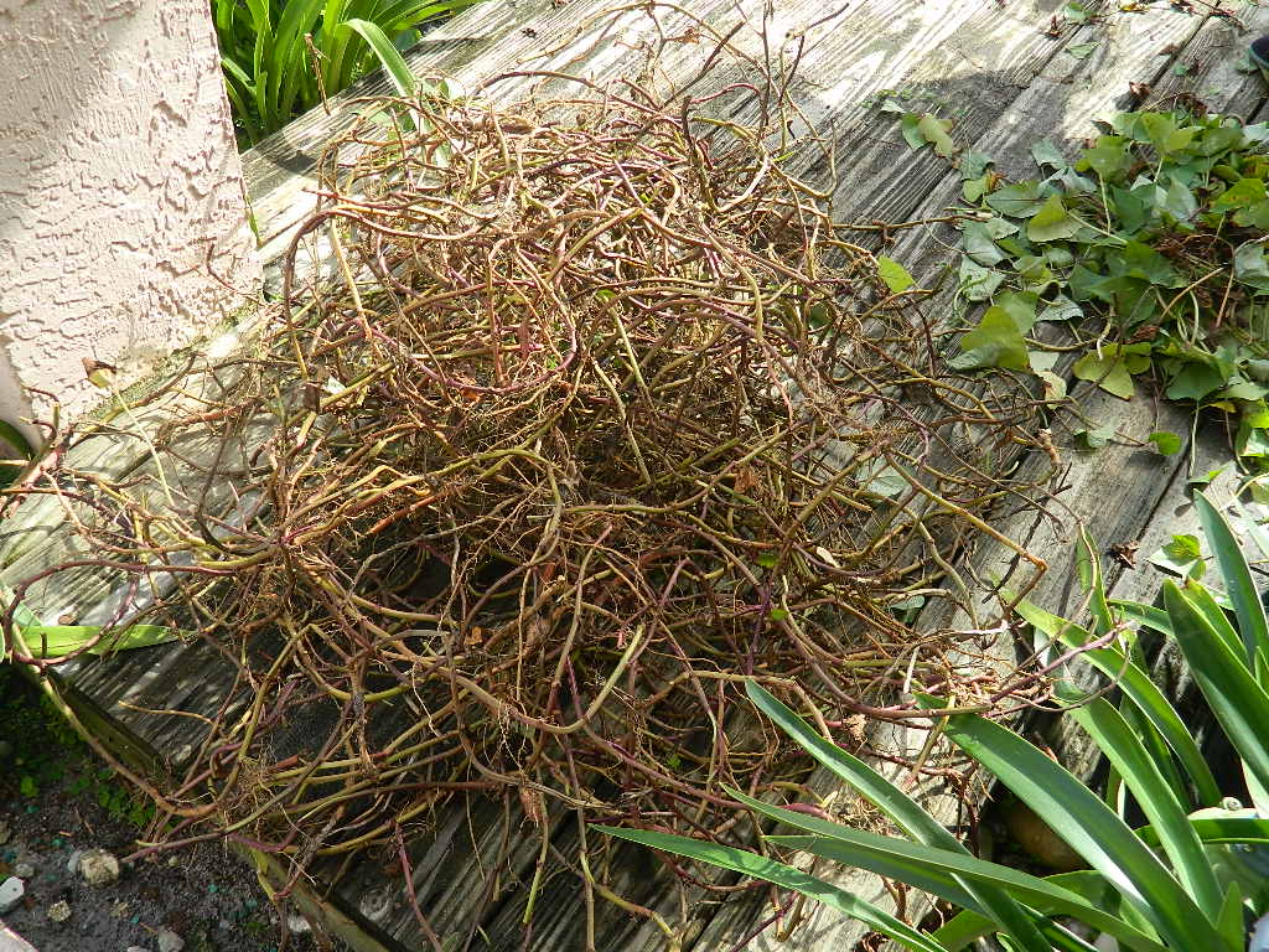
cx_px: 634
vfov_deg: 40.7
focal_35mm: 35
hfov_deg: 52.6
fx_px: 1283
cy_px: 476
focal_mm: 6.2
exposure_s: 1/100
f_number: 3.3
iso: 80
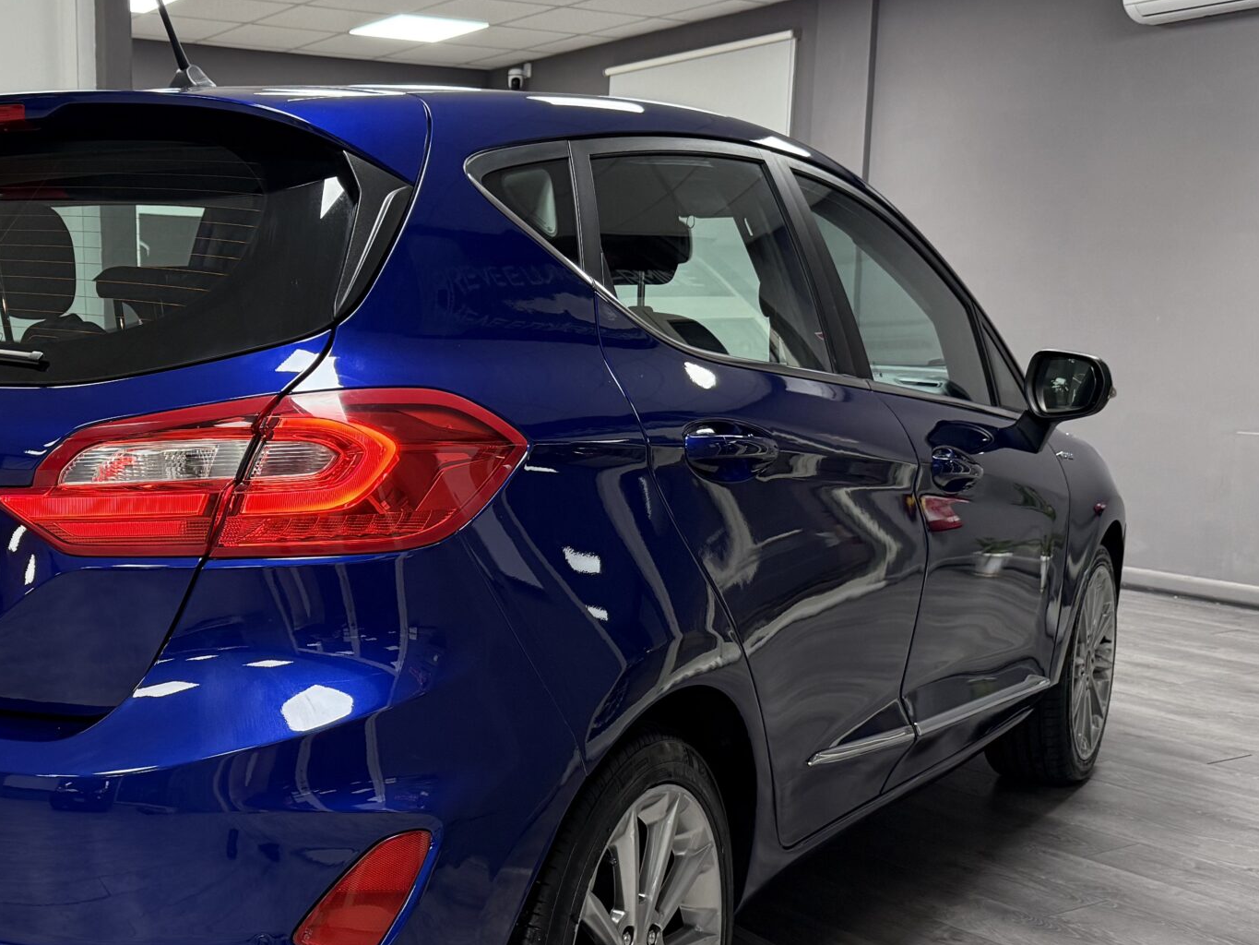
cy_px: 594
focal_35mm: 45
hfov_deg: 40.8
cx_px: 305
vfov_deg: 32.0
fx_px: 1637
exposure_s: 1/50
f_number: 1.78
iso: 200
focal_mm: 6.76
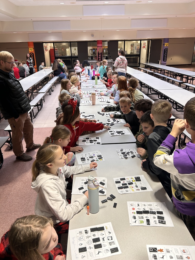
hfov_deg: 53.1
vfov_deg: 67.3
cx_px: 98
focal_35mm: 26
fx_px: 195
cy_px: 130
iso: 100
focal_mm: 5.7
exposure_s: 1/120
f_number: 1.5
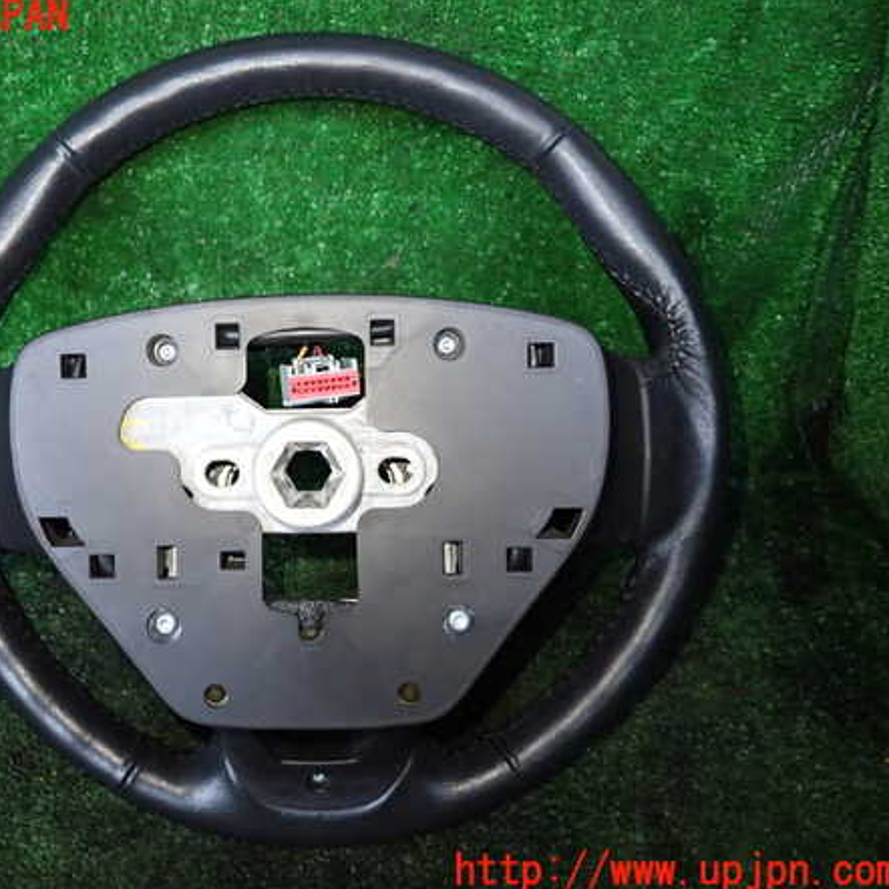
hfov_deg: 53.1
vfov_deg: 54.0
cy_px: 444
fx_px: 872
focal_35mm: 30
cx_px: 306
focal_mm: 4.5
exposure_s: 1/30
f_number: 2
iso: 640
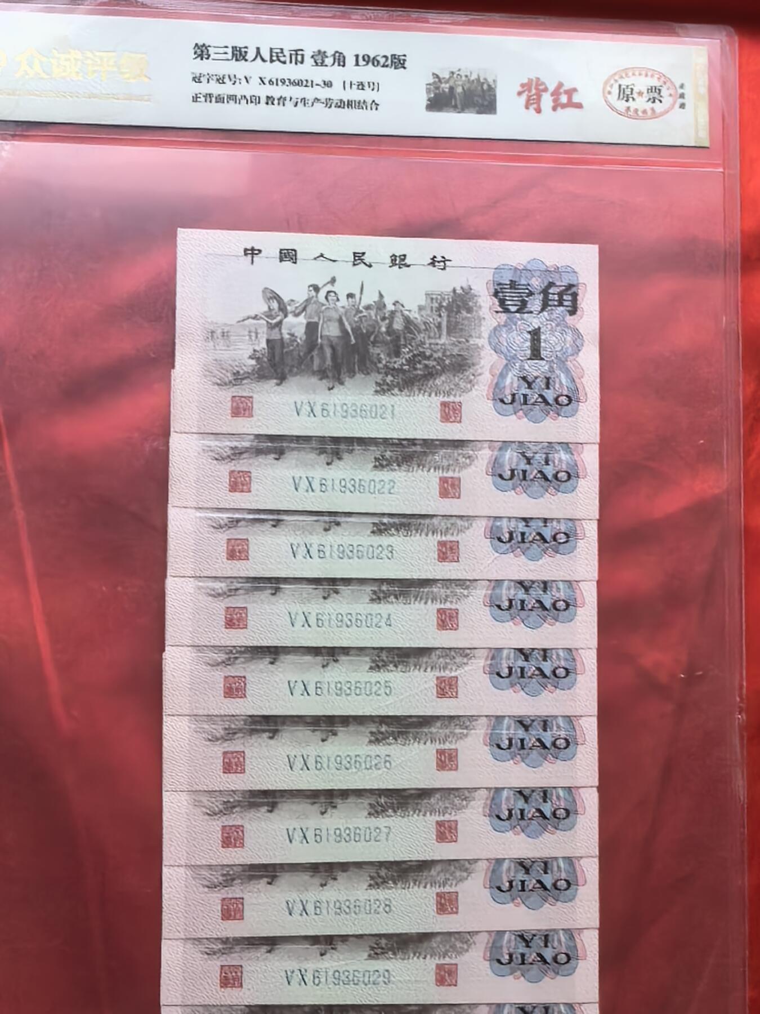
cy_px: 507
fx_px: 1405
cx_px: 380
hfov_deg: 30.3
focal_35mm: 48
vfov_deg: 39.7
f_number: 2.2
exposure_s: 1/100
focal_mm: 1.95
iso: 400
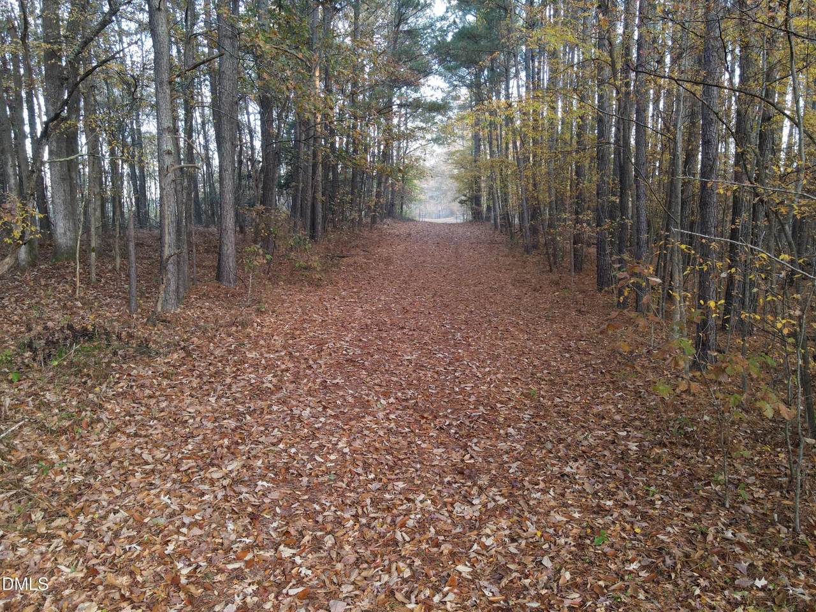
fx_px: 566
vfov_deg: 56.8
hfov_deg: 71.6
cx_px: 408
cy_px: 306
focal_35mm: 24
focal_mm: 4.5
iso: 320
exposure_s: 1/15
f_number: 2.8
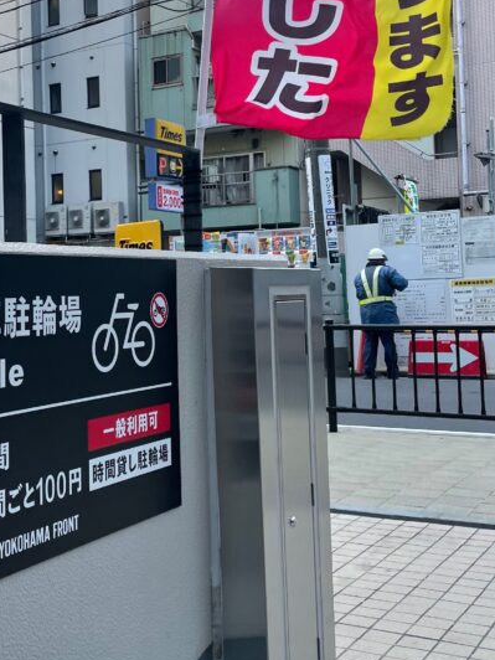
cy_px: 249
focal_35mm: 50
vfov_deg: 38.0
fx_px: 953
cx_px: 88
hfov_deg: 28.4
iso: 32
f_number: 1.6
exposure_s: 1/168
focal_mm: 4.2
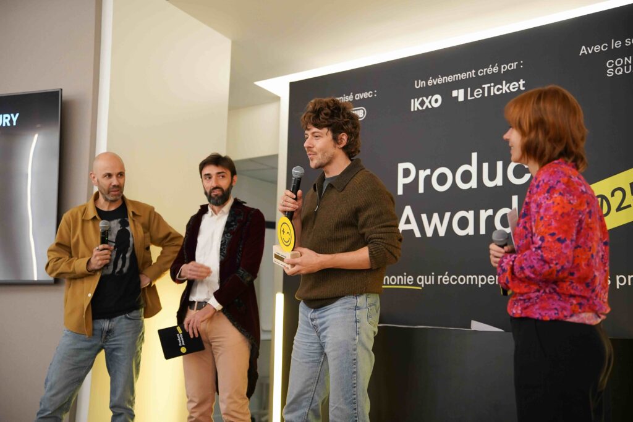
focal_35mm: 49
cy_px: 211
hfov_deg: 40.3
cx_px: 316
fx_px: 862
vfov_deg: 27.5
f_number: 2.8
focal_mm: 49
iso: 2000
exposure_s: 1/125
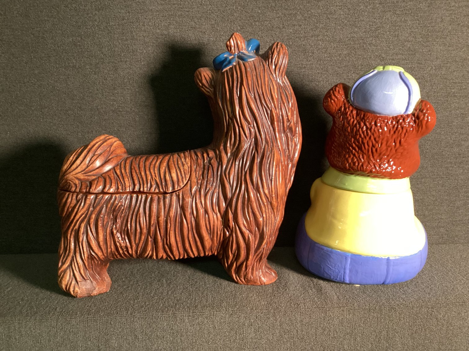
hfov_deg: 58.3
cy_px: 176
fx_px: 420
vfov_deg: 45.4
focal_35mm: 31
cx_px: 234
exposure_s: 1/40
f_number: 2.4
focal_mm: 3.3
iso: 400
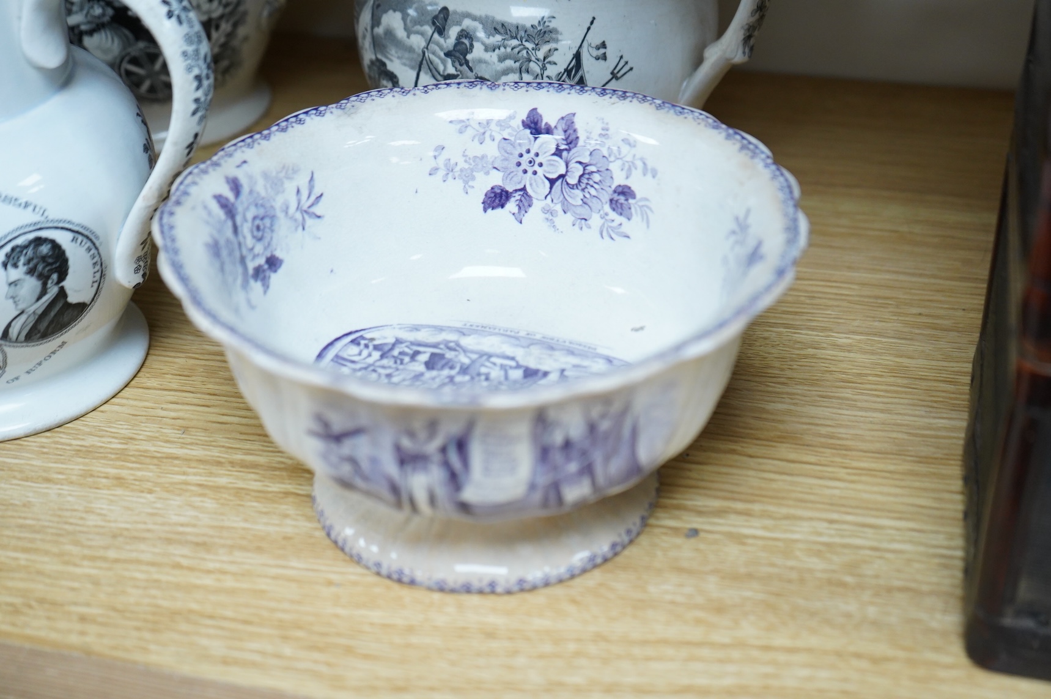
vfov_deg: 26.9
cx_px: 526
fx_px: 1458
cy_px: 350
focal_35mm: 50
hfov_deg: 39.6
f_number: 4.5
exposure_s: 1/200
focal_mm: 50
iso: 2500
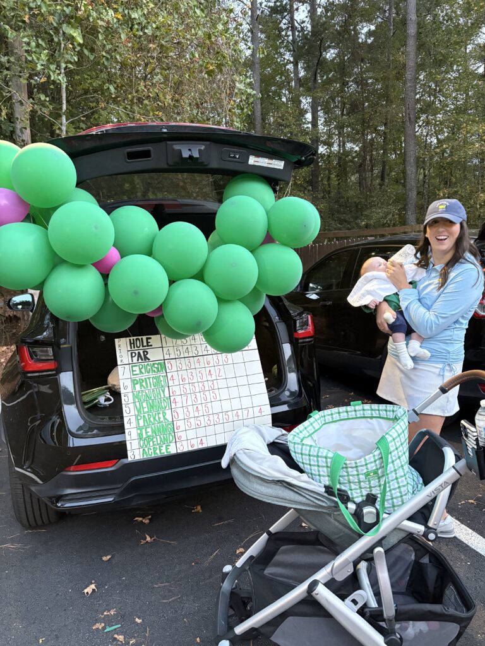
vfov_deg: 67.3
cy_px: 323
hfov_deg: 53.1
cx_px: 242
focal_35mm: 26
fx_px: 486
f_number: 1.6
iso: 400
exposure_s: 1/40
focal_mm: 5.96
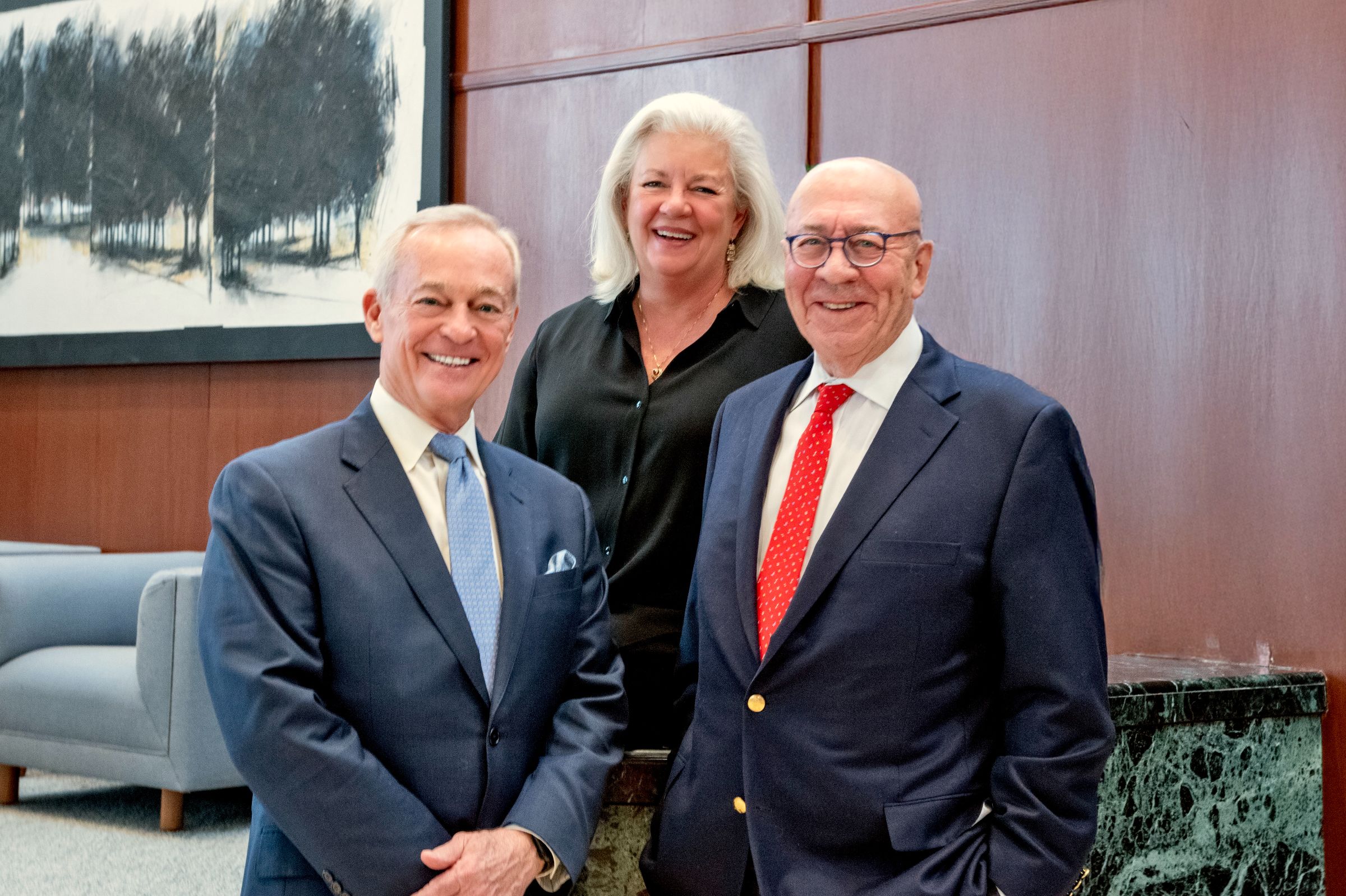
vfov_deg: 20.9
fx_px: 2430
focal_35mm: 65
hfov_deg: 31.0
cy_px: 448
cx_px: 673
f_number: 11
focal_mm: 65
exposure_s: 1/30
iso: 5000
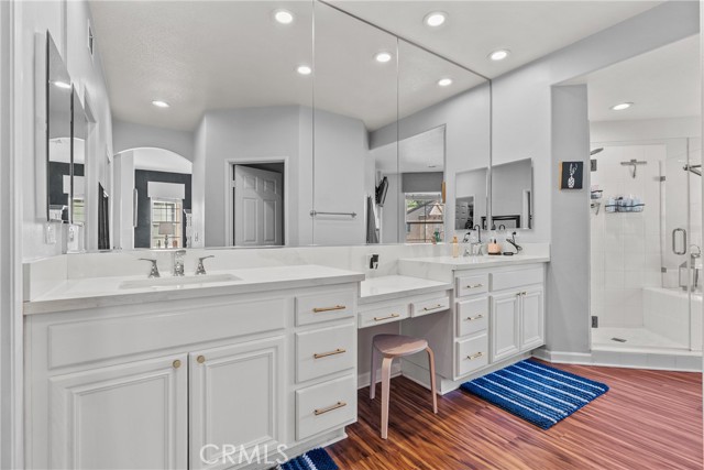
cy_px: 235
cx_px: 352
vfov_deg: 73.8
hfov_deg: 96.7
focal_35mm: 16
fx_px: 313
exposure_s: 1/8
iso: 1000
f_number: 8
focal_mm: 16
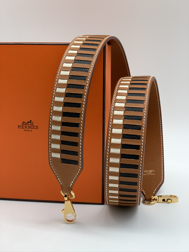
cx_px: 94
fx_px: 379
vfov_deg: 36.8
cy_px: 126
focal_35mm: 52
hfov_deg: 28.0
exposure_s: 1/100
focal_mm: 6
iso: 32
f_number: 2.4
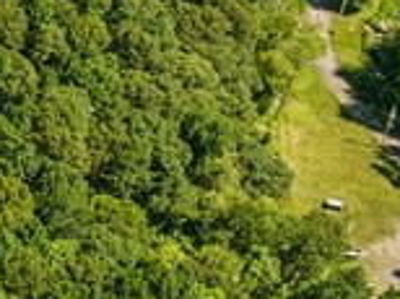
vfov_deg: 9.2
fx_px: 1846
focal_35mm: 160
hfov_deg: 10.4
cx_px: -614
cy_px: 92
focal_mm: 12.29
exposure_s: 1/320
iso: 100
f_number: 2.8
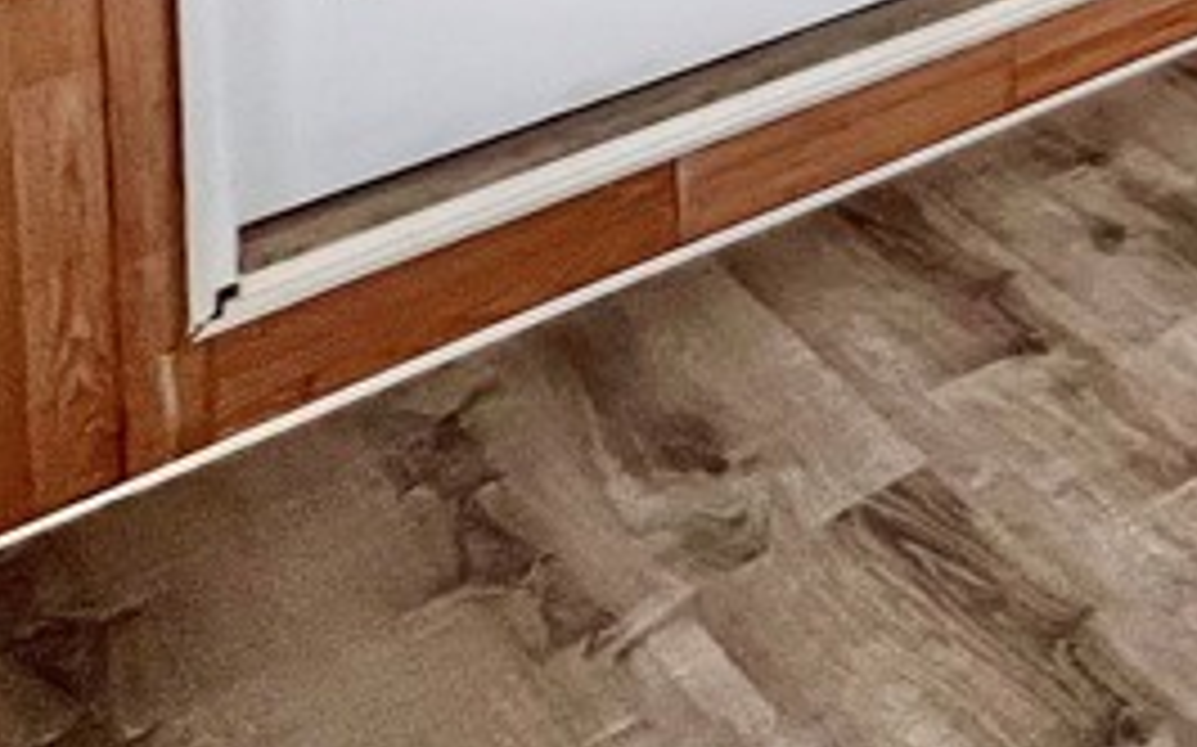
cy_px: -752
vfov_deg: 17.4
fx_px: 1728
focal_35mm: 53
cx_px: 2007
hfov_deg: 24.2
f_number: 1.8
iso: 250
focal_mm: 1.57
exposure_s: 1/88
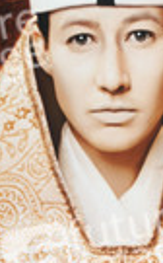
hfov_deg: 5.1
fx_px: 1833
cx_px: 157
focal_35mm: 257
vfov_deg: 8.1
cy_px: 349
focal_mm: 85
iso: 400
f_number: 5.6
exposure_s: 1/160
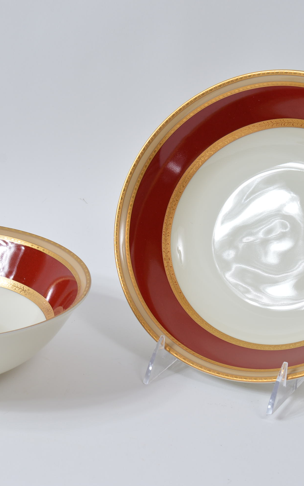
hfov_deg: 19.9
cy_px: 243
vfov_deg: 31.5
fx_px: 862
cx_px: 89
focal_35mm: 65
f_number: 11
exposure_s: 1/80
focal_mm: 28
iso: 100
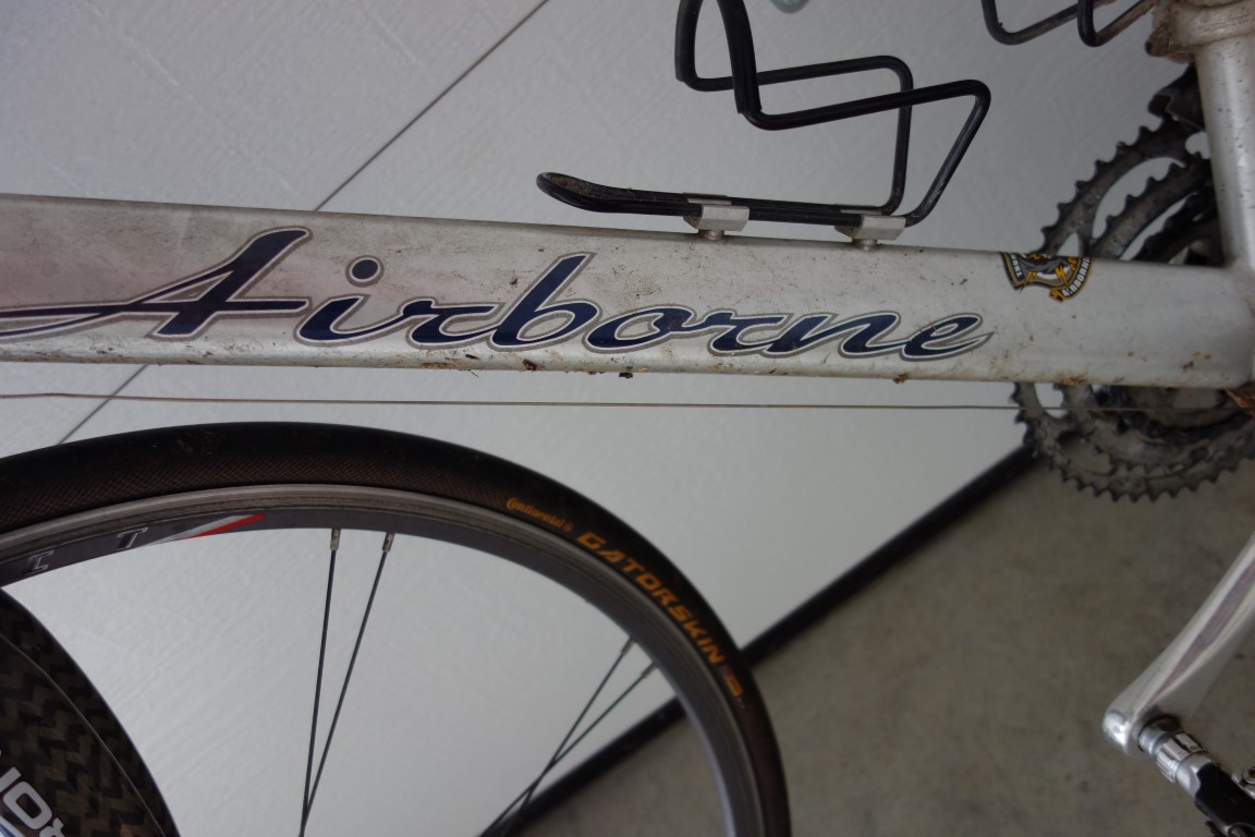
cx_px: 628
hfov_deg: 65.5
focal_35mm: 28
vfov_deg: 46.4
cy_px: 418
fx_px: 976
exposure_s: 1/50
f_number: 1.8
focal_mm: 10.4
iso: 125
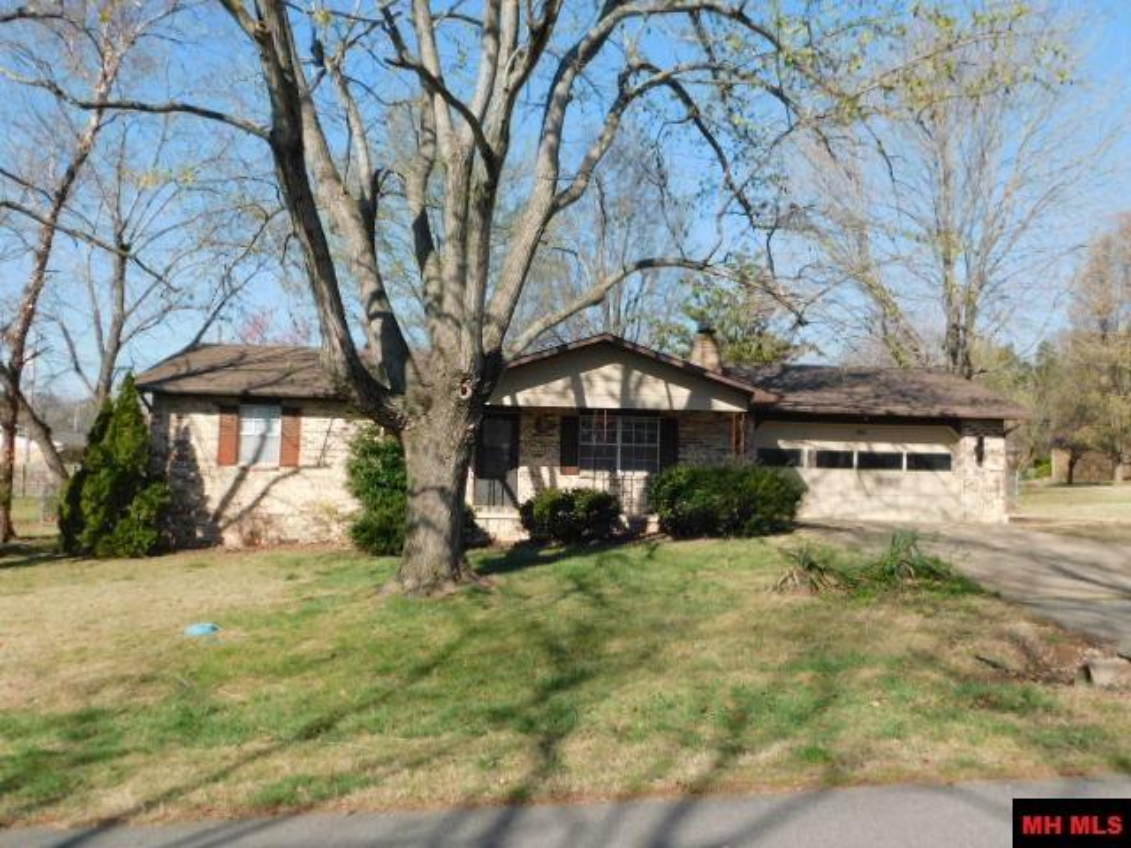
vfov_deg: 46.8
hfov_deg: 60.0
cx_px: 566
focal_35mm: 30
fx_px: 980
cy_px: 424
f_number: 3.2
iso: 125
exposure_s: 1/1000
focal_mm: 5.3
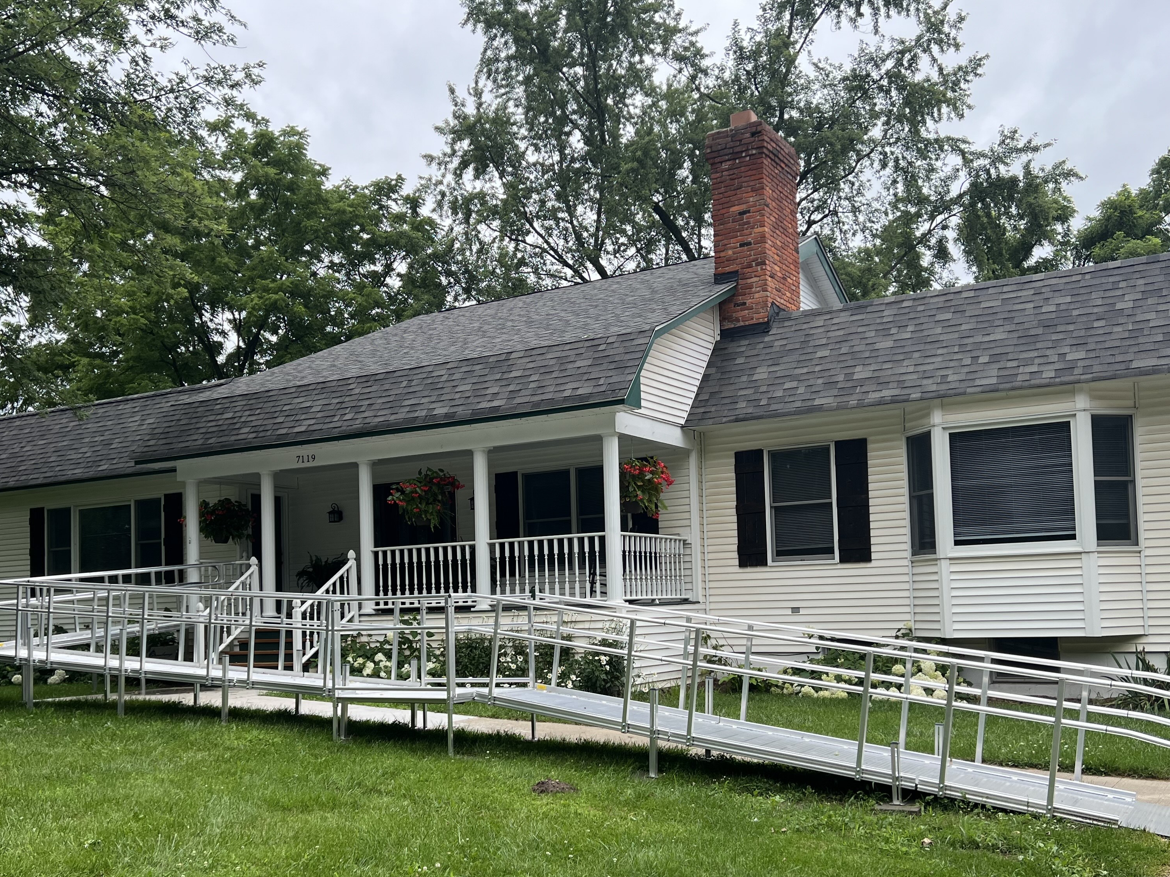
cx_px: 547
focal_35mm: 35
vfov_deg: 40.5
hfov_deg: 52.6
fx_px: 1183
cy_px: 540
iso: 50
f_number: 1.5
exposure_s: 1/982
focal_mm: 5.7
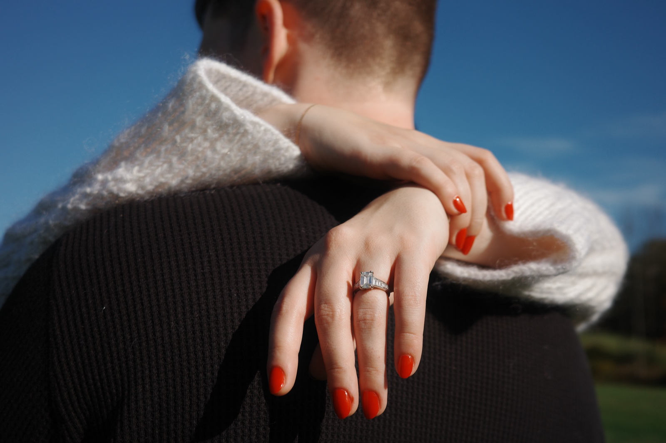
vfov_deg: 33.4
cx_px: 333
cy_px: 222
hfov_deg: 48.5
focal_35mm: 40
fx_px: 740
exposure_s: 1/2500
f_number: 2.8
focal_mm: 26
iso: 100
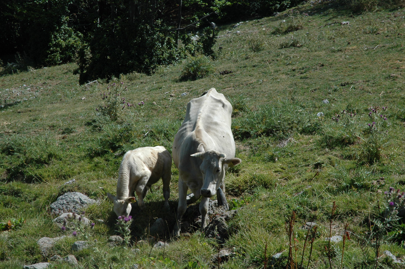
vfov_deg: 13.0
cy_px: 134
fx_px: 1180
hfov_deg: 19.5
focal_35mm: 105
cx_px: 202
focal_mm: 70
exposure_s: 1/320
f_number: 9
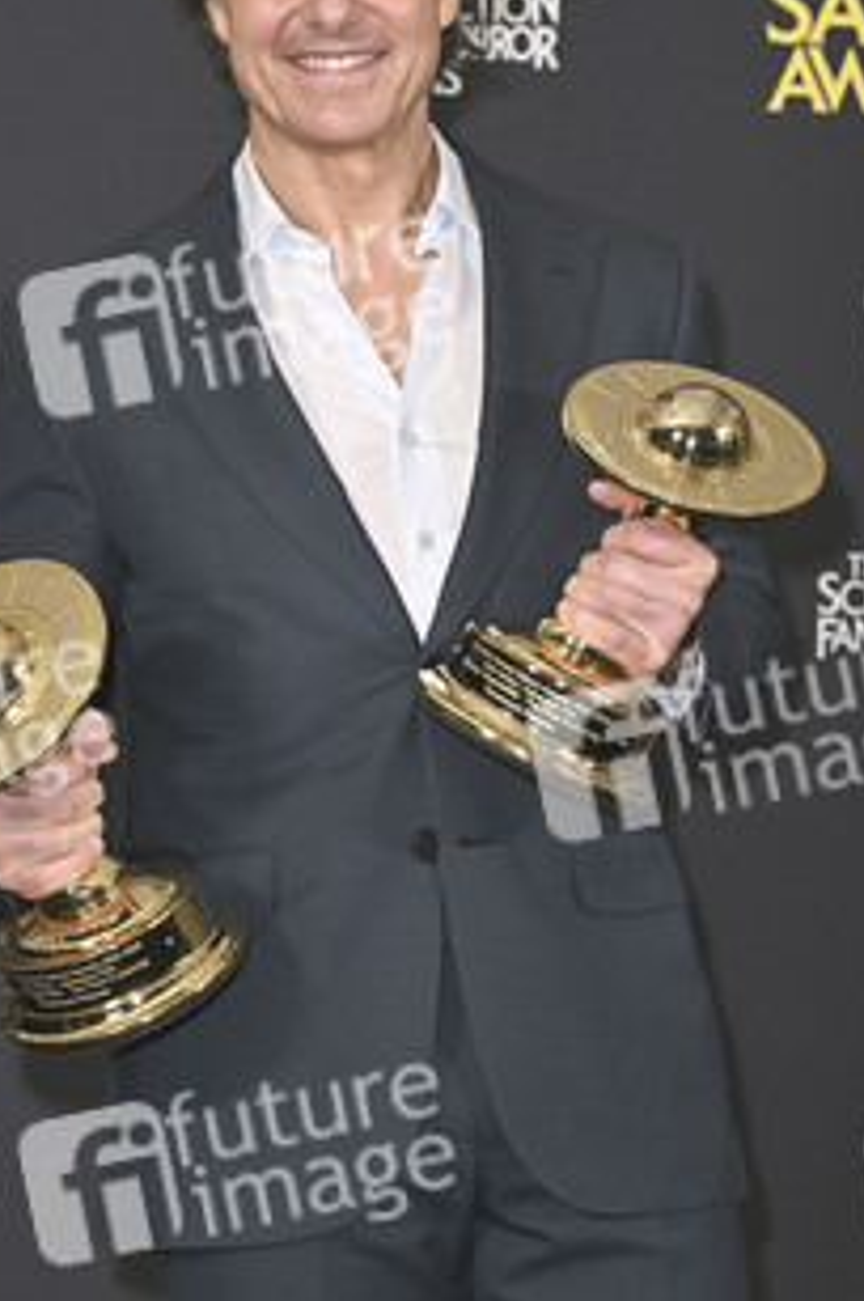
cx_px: 360
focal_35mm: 120
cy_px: 530
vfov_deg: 17.1
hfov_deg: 11.4
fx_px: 4329
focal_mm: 92
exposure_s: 1/320
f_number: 5.6
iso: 2000
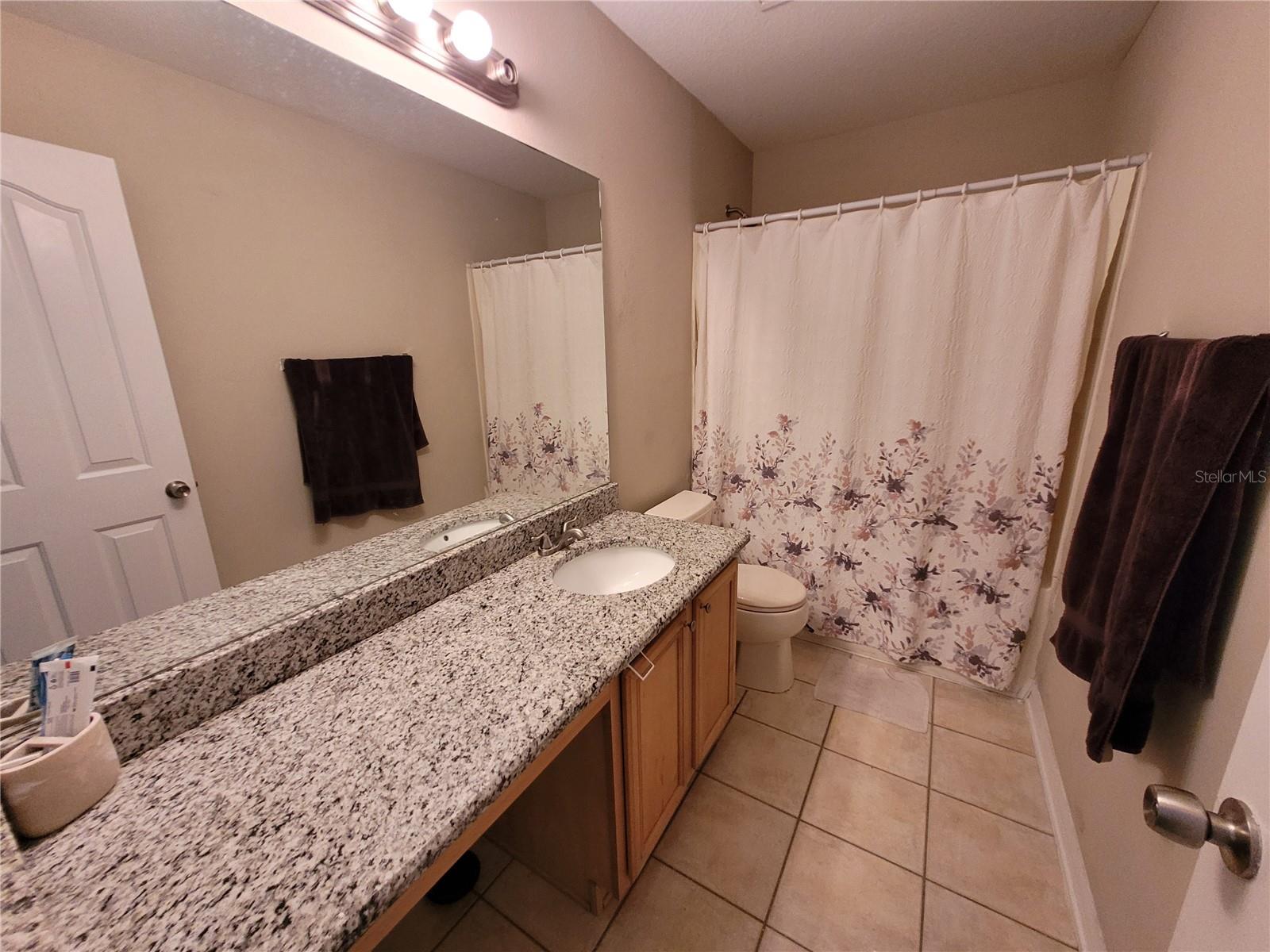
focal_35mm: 13
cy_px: 476
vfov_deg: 89.9
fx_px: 477
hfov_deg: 106.2
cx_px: 635
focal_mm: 1.74
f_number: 2.2
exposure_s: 1/40
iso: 320
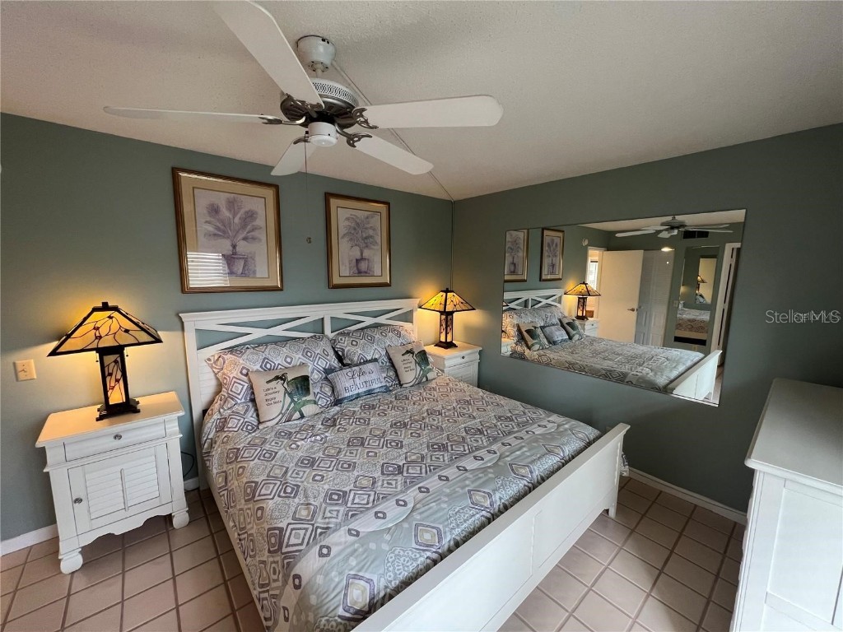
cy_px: 316
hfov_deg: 106.2
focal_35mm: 13
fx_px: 317
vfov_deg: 89.9
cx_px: 422
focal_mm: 1.57
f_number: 1.8
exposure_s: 1/60
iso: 125
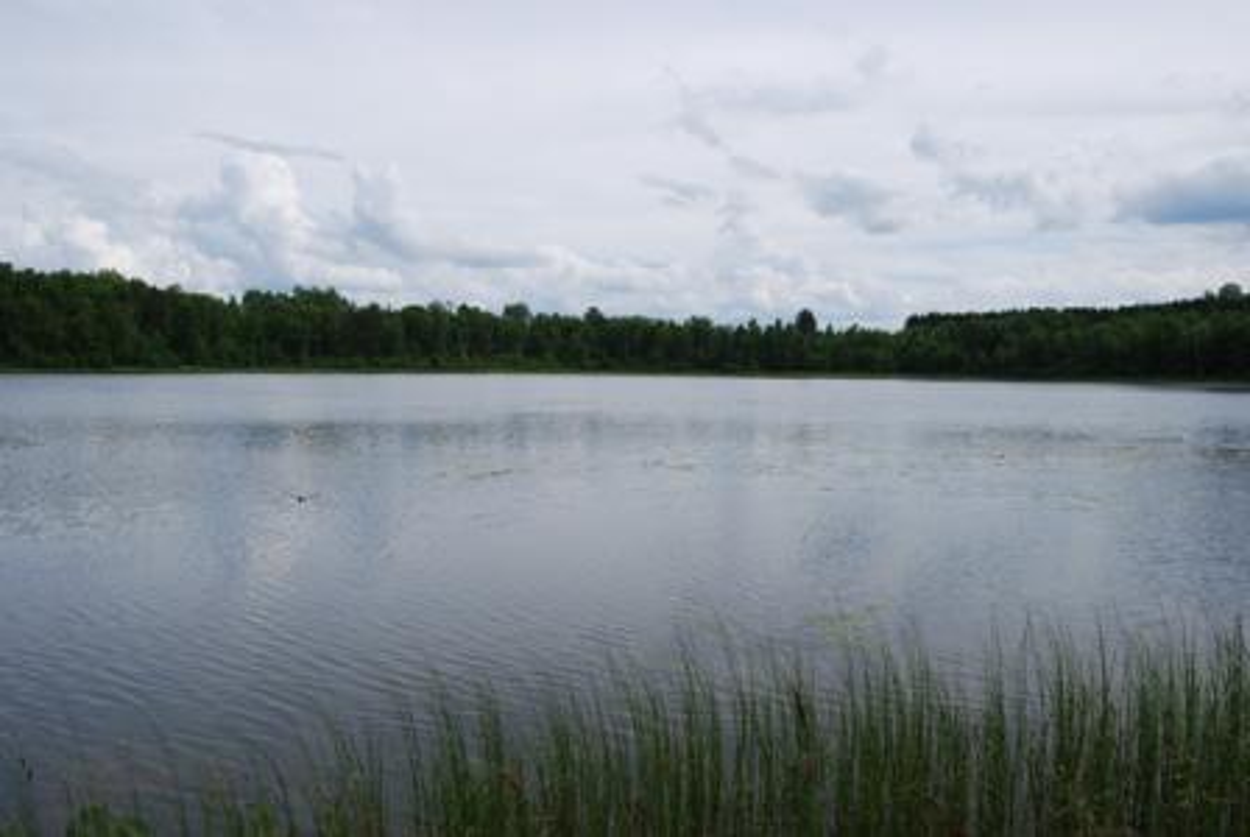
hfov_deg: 61.9
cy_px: 418
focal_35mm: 30
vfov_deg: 43.7
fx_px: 1043
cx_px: 625
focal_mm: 20
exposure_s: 1/320
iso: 100
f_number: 9
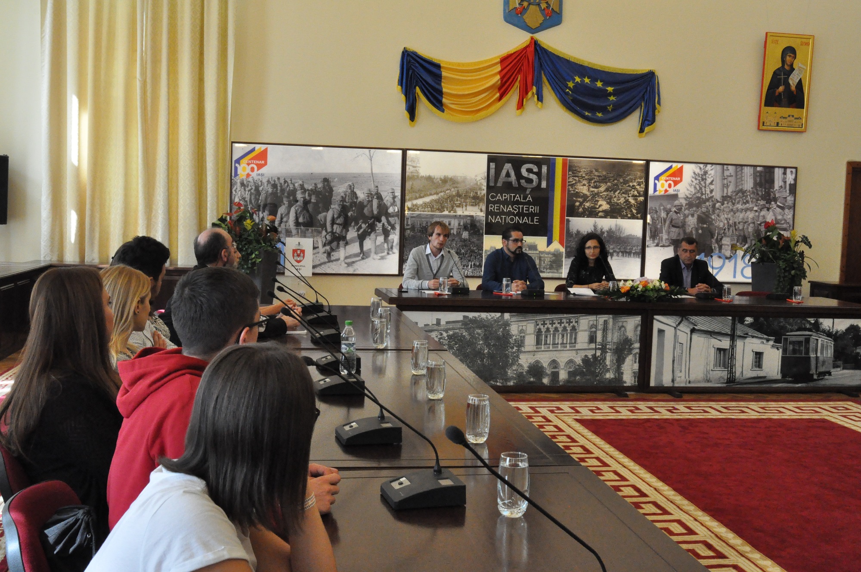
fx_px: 932
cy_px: 286
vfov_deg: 34.1
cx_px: 430
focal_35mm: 39
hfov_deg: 49.6
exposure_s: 1/50
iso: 3200
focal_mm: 26
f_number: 16
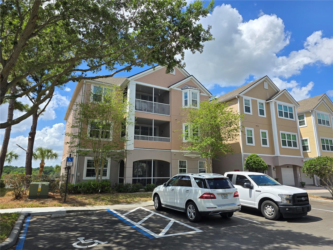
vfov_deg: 58.9
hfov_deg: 73.9
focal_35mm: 23
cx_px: 166
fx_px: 221
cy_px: 125
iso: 12
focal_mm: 6.3
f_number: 1.7
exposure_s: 1/736
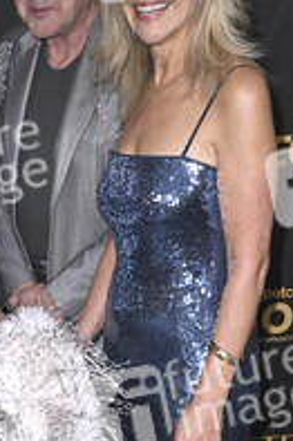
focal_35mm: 71
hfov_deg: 18.6
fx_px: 868
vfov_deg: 28.3
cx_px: -2
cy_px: 287
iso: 2000
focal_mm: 35
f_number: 5.6
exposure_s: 1/320
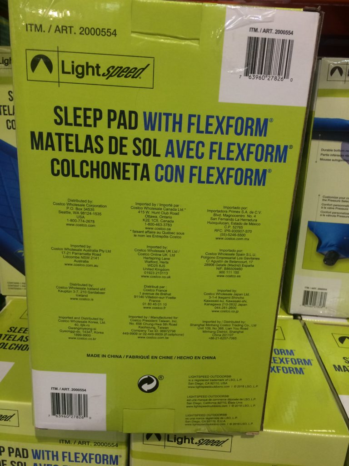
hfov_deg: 48.2
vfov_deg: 61.7
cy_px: 233
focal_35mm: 29
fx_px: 390
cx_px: 174
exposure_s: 1/30
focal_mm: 4.15
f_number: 2.2
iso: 125
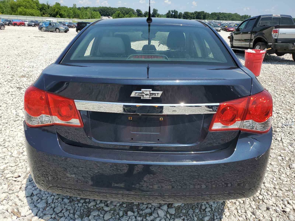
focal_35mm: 26
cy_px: 110
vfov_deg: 53.1
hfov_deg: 67.3
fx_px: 222
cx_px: 148
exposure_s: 1/3333
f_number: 1.5
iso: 50
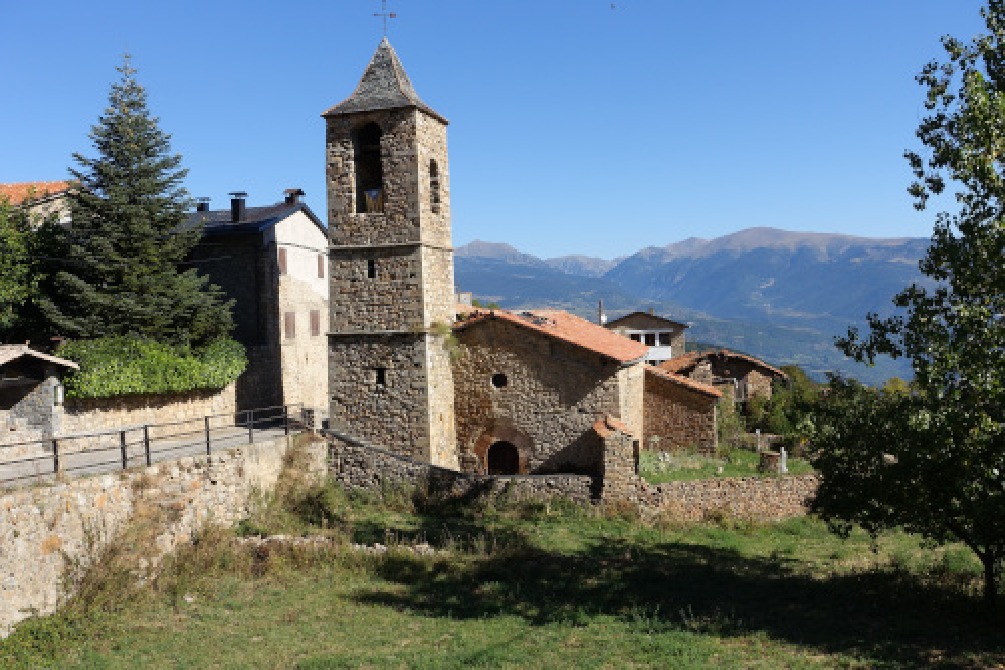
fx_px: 1005
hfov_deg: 53.1
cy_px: 335
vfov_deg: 36.8
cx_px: 502
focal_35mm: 36
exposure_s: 1/500
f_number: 5.6
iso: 125
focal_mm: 13.16
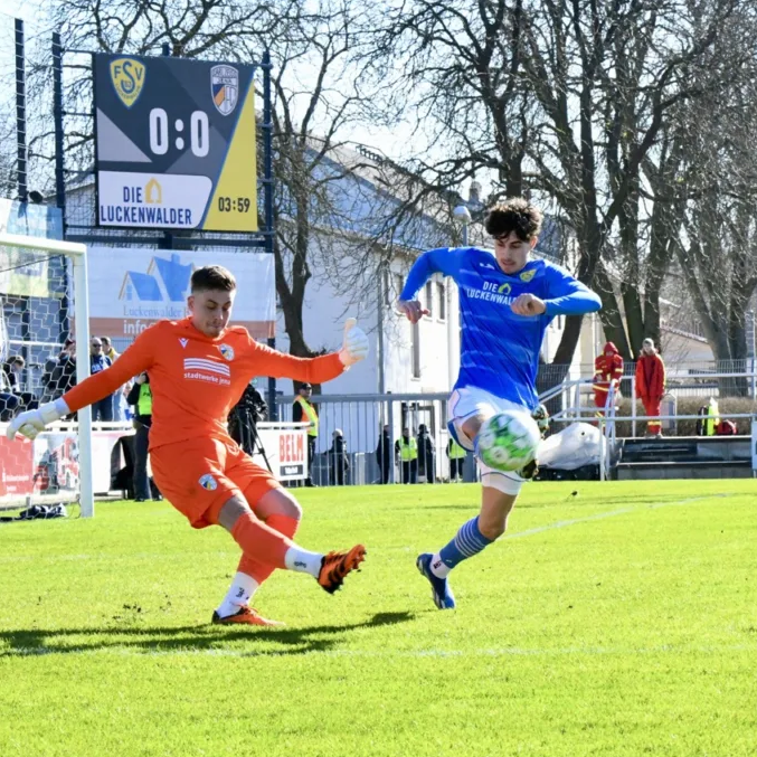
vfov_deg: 12.9
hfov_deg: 12.9
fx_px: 3340
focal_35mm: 135
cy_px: 379
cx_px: 445
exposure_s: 1/1250
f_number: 16
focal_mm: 105
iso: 8000
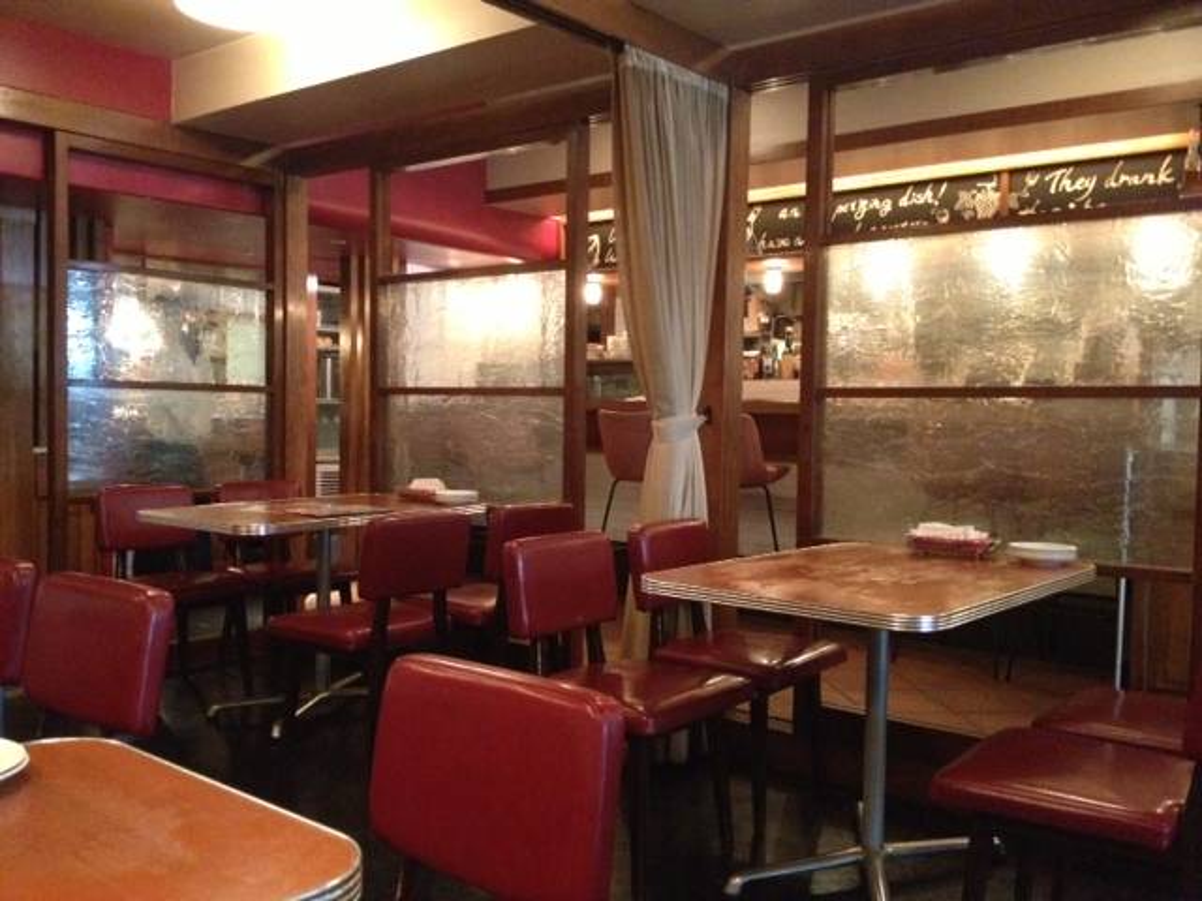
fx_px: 1215
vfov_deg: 40.7
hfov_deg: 52.6
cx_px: 601
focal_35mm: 35
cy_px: 450
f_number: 2.4
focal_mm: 4.28
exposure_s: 1/15
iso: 800
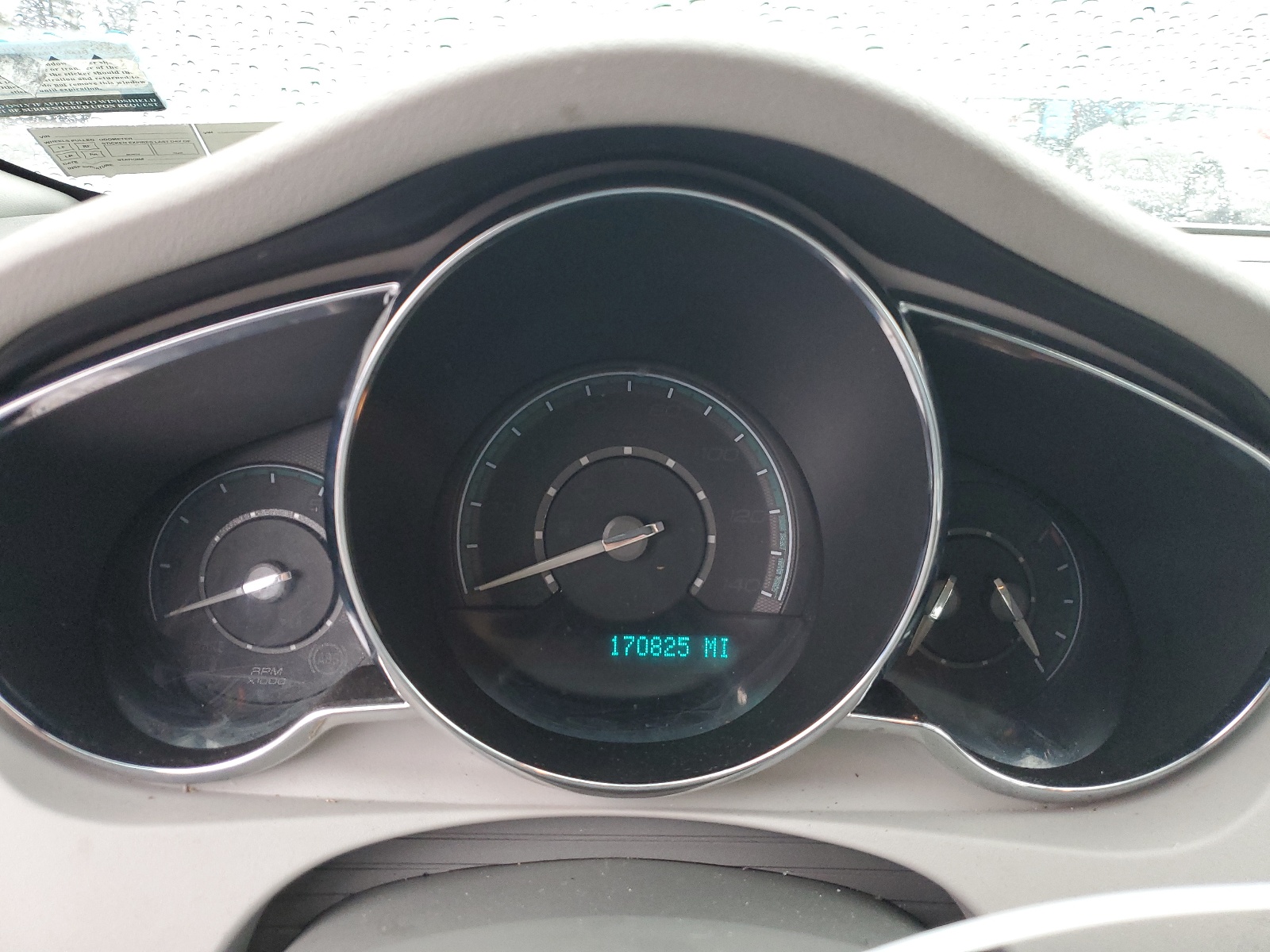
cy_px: 476
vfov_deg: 53.1
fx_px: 954
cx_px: 635
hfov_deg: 67.3
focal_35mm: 26
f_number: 1.5
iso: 172
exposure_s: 1/50
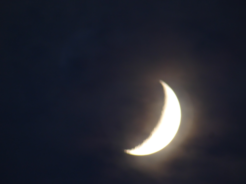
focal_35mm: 1200
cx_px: 123
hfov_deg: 1.7
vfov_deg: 1.2
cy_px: 92
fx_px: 8528
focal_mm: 215
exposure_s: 1/3.2
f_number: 5.9
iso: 200
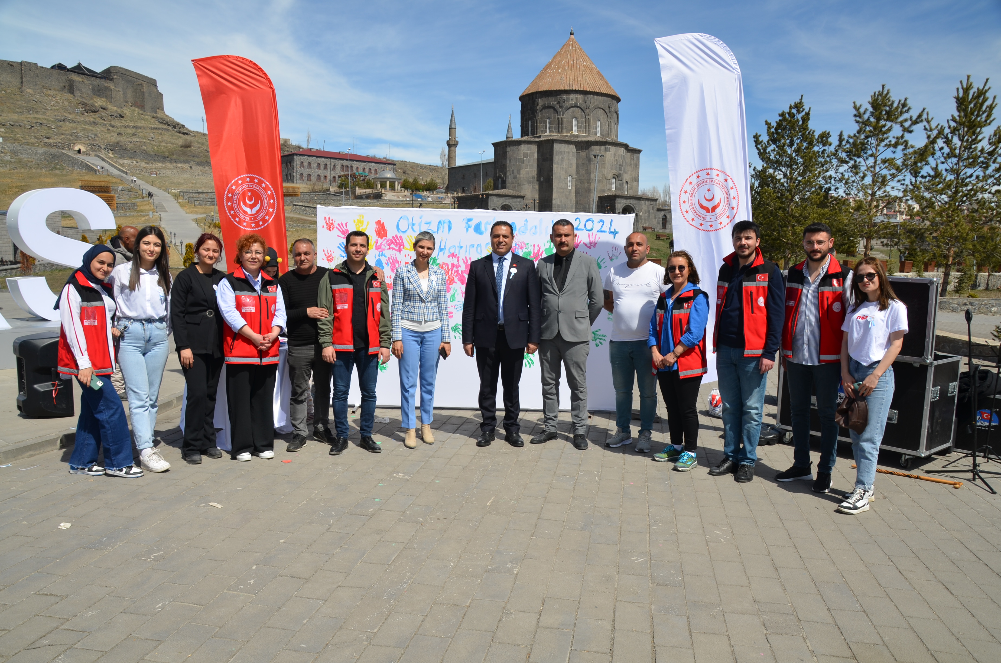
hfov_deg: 67.5
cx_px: 500
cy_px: 332
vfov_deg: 47.7
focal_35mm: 27
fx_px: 749
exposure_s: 1/320
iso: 100
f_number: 9
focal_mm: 18
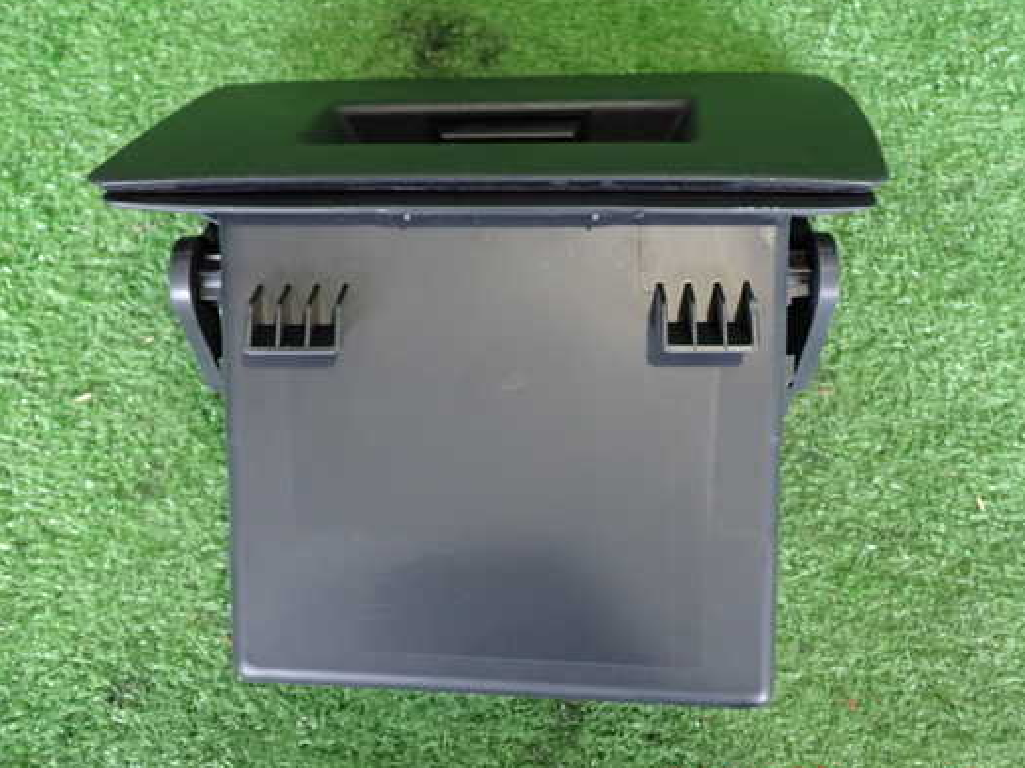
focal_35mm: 37
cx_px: 525
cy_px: 369
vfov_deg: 38.6
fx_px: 1095
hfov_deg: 50.1
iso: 800
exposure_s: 1/30
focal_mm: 5.79
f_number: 2.4
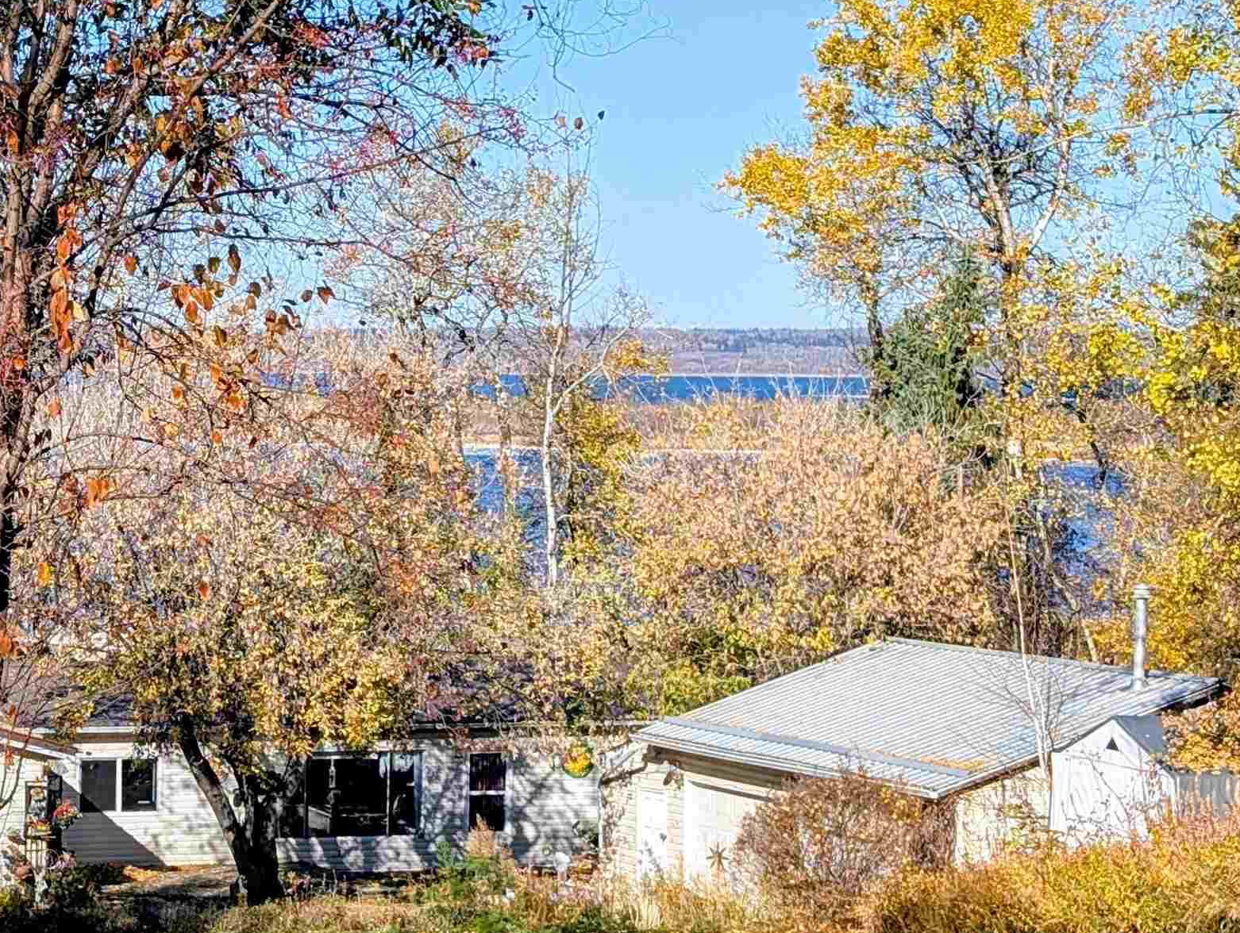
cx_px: 40
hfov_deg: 19.9
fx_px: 3444
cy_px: 651
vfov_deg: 15.4
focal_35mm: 96
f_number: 1.68
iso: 21
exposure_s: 1/1276
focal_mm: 6.9
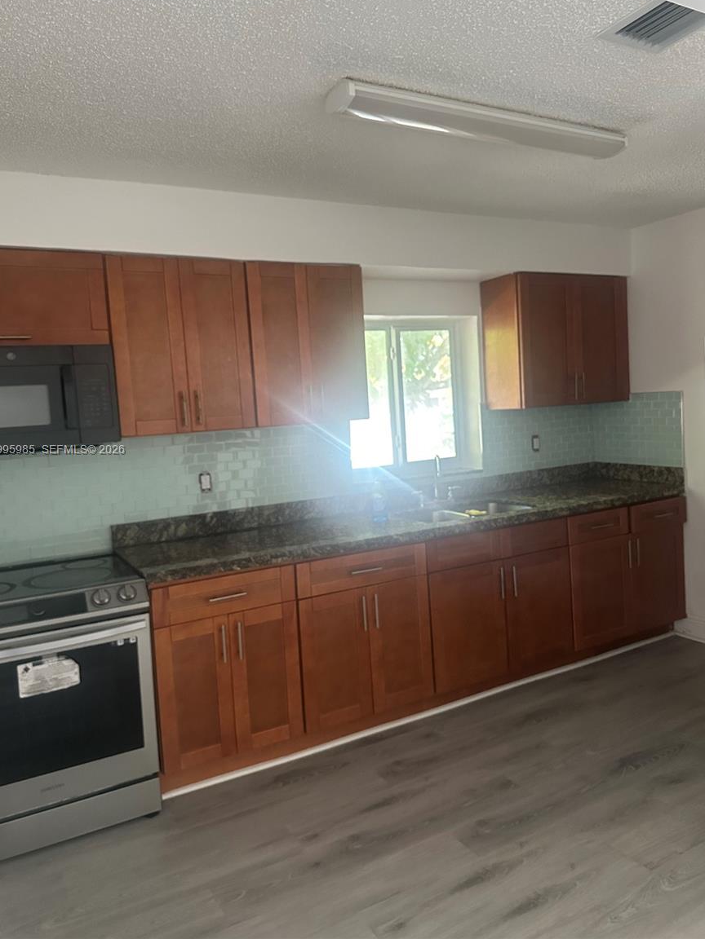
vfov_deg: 69.4
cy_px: 451
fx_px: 679
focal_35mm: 25
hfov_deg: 54.9
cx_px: 341
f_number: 1.78
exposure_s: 1/60
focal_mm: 6.86
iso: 640
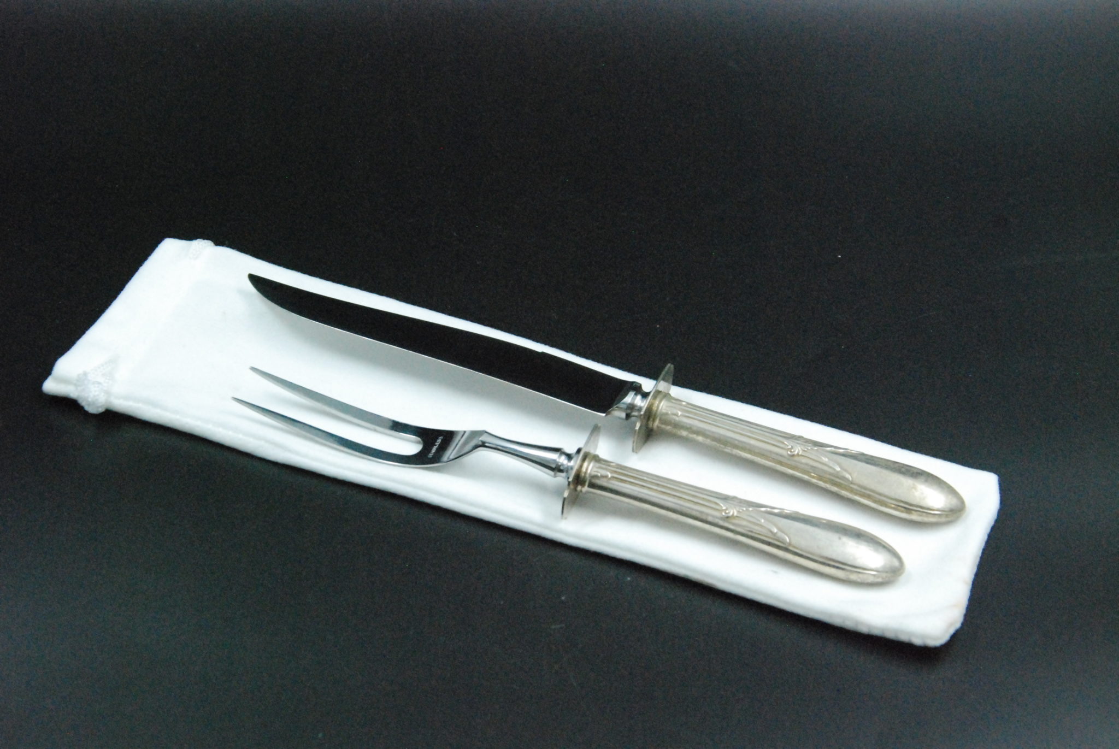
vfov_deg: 19.0
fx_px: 2241
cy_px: 374
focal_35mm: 72
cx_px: 560
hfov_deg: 28.0
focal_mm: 48
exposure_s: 1/320
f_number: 9
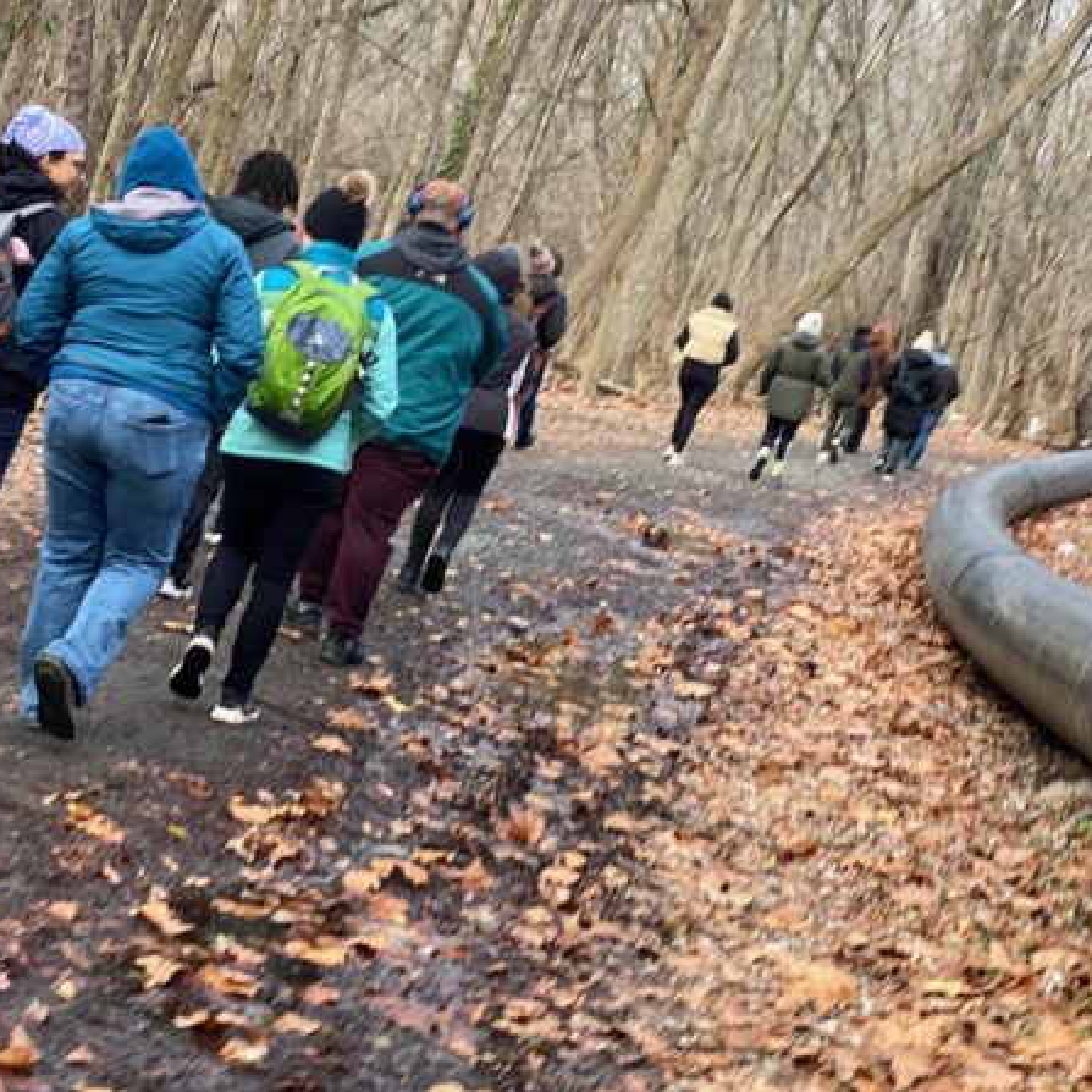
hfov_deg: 21.8
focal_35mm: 79
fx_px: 2820
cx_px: 362
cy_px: 450
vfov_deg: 21.9
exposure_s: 1/122
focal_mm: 6
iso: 20
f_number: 2
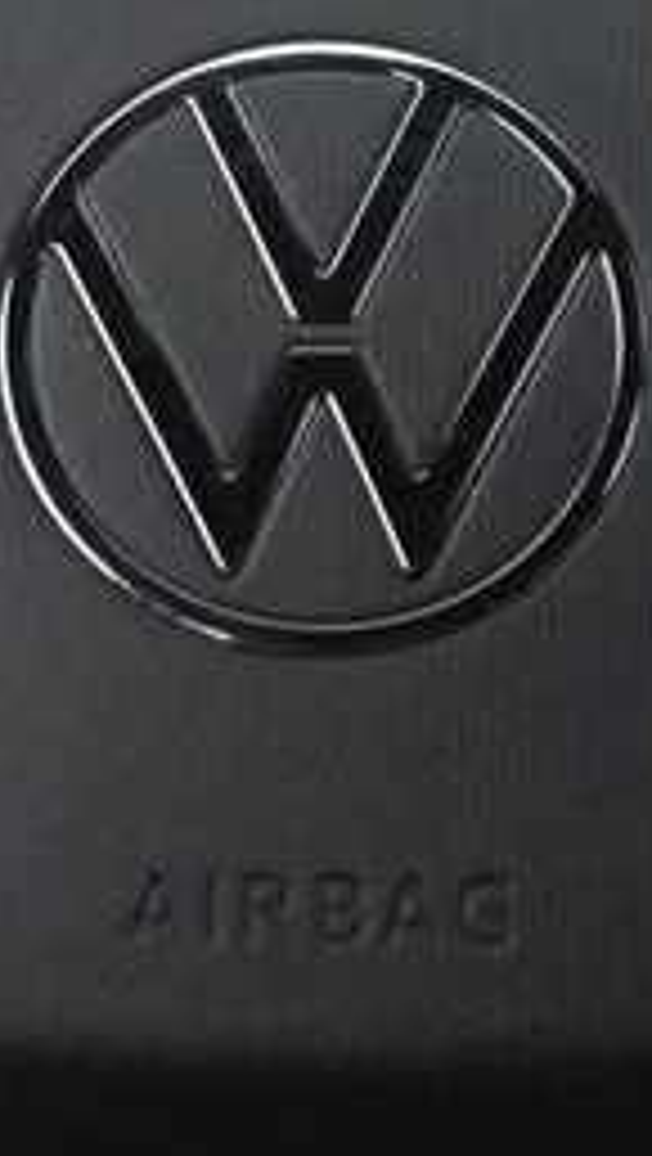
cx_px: 324
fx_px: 7583
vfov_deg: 8.7
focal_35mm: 247
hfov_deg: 4.9
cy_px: 333
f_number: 4.2
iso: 9000
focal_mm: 25
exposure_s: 1/40
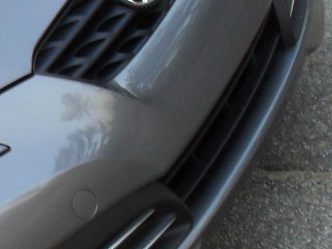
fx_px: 1400
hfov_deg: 12.2
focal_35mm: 146
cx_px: -301
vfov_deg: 10.1
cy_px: 188
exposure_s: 1/30
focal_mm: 6.3
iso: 160
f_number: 3.2
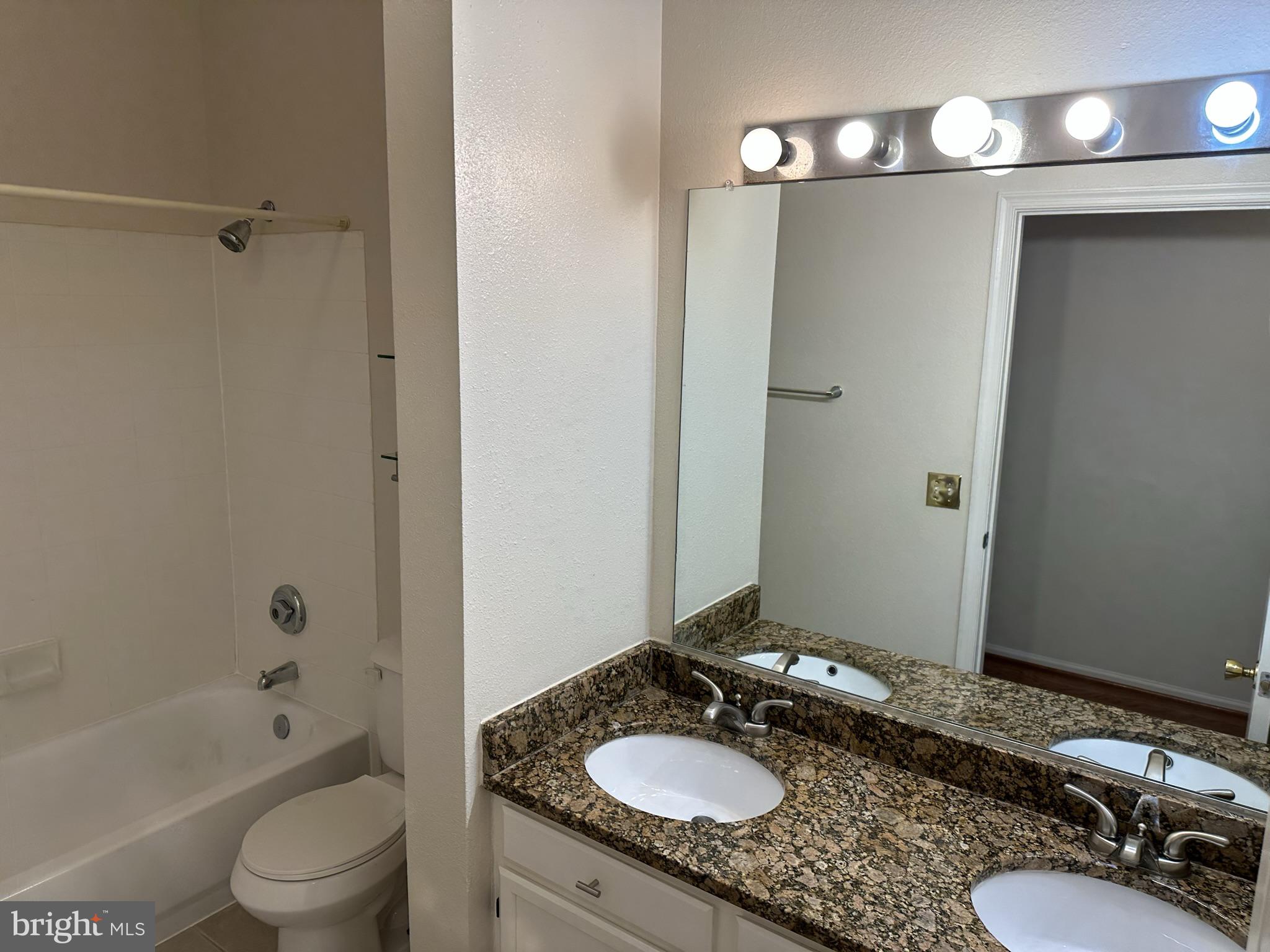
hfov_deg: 71.6
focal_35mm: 24
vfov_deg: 56.8
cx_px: 635
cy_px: 476
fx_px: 881
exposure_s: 1/157
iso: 100
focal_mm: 6.86
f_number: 1.78
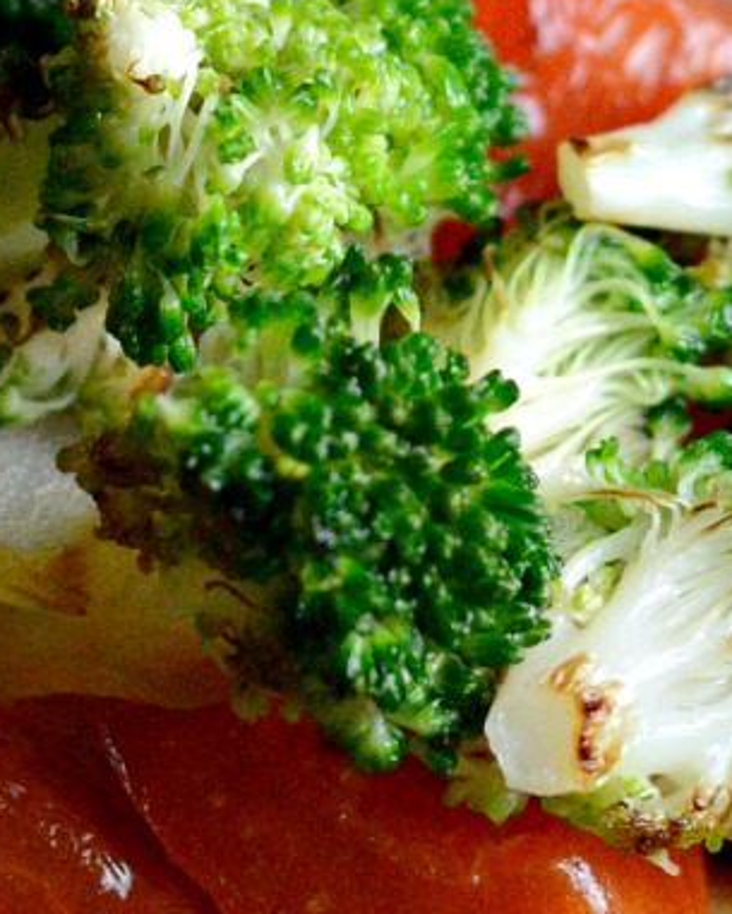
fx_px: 7363
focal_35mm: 272
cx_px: 205
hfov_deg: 5.7
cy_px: 264
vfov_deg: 7.1
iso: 3200
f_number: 3.2
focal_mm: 50
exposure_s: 1/640
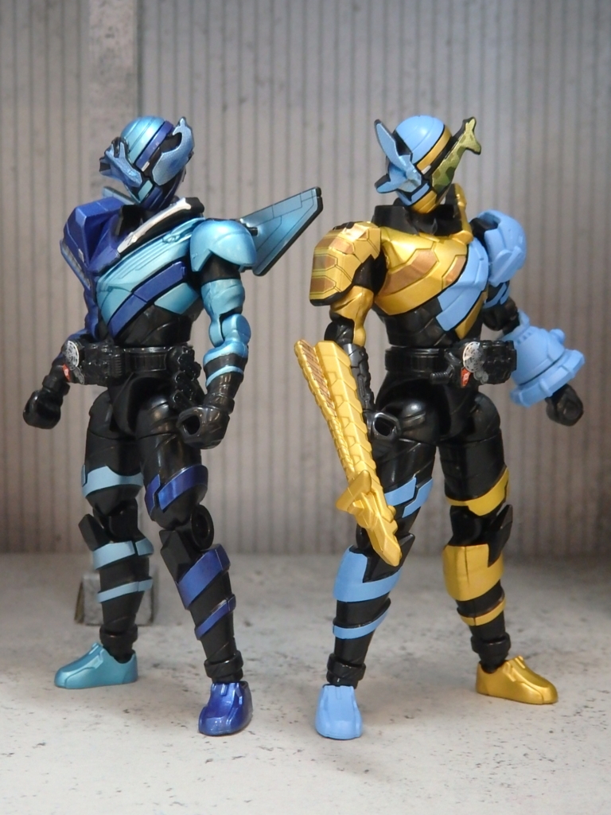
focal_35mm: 66
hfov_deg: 22.3
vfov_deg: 29.4
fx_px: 1553
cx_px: 306
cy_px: 408
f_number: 4.4
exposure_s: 1/60
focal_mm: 11.9
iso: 800
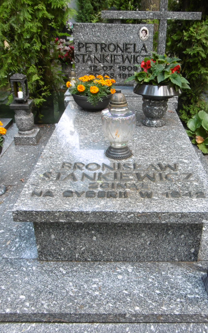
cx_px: 127
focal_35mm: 34
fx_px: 308
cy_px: 166
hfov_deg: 37.1
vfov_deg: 56.7
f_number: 3.1
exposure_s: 1/60
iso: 100
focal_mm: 4.3
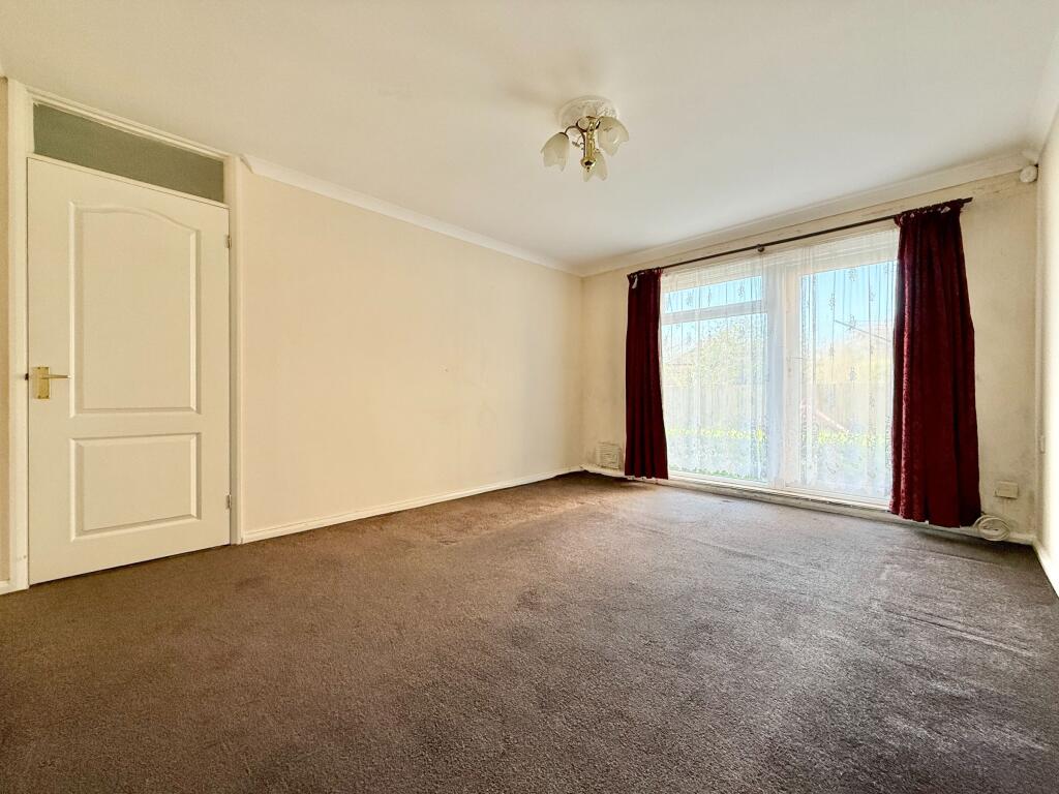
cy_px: 397
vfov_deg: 85.7
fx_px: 428
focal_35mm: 14
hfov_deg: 102.1
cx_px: 530
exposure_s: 1/99
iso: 125
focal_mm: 2.22
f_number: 2.2
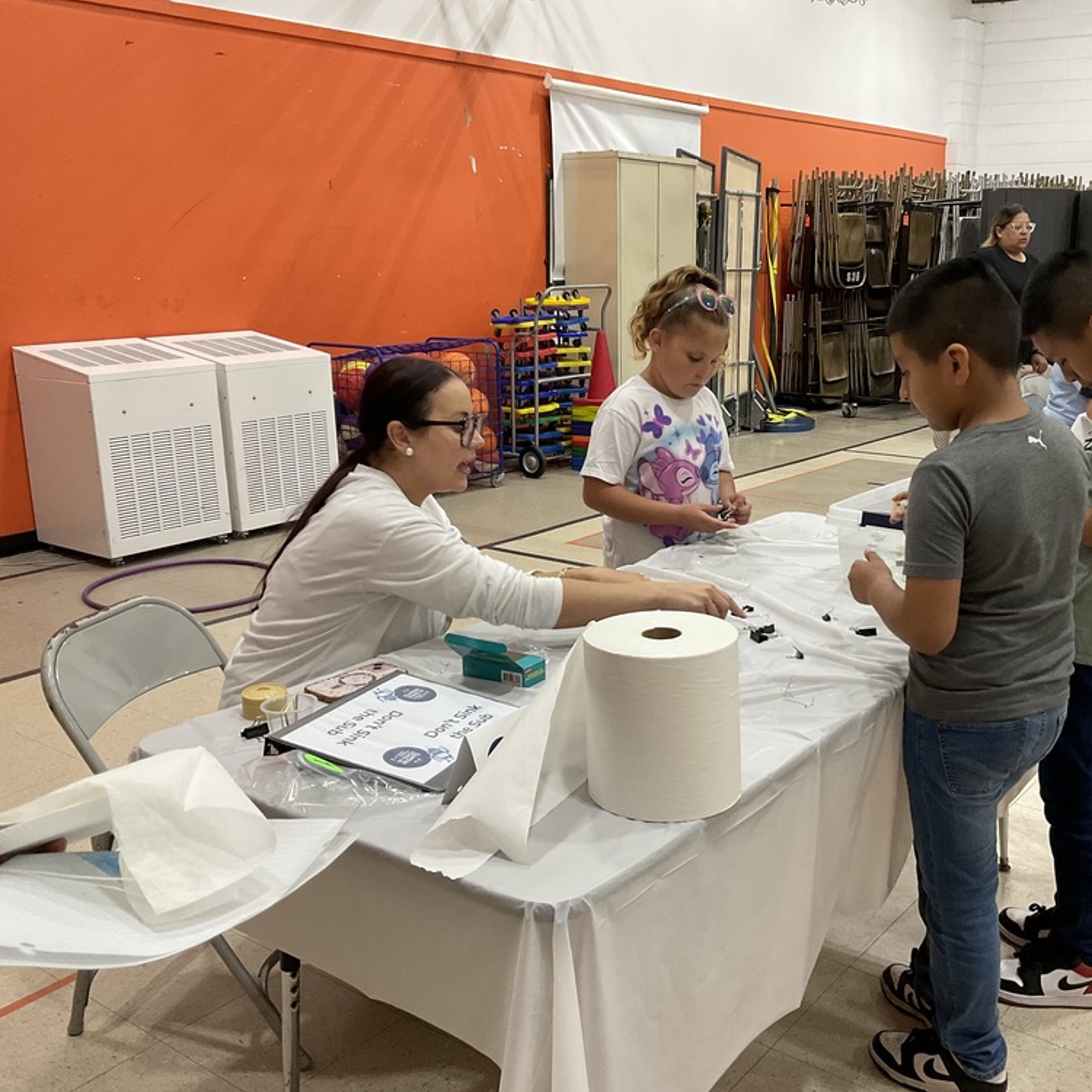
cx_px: 692
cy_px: 558
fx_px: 1249
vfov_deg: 47.2
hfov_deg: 46.7
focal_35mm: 35
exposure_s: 1/60
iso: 100
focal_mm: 3
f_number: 1.8
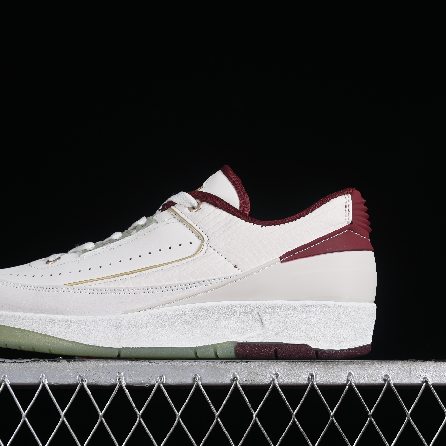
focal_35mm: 96
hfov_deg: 18.1
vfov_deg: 18.1
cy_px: 223
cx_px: 175
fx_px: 1399
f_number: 8
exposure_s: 1/80
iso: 160
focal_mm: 50
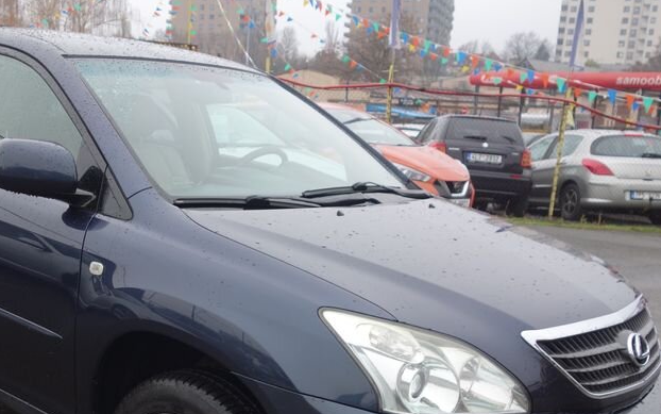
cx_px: 217
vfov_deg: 27.0
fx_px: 847
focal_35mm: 47
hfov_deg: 42.0
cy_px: 323
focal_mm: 10.4
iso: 125
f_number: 3.2
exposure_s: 1/50
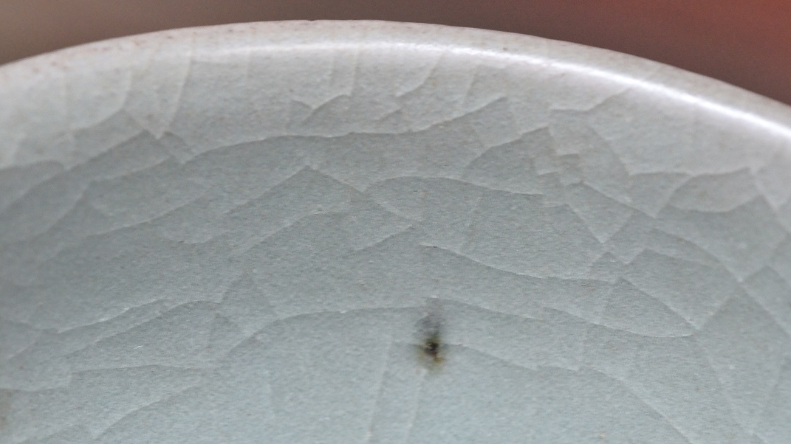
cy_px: 203
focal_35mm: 171
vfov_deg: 7.1
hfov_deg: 12.6
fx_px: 3576
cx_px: 407
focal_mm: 105
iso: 2500
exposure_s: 1/30
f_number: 6.3
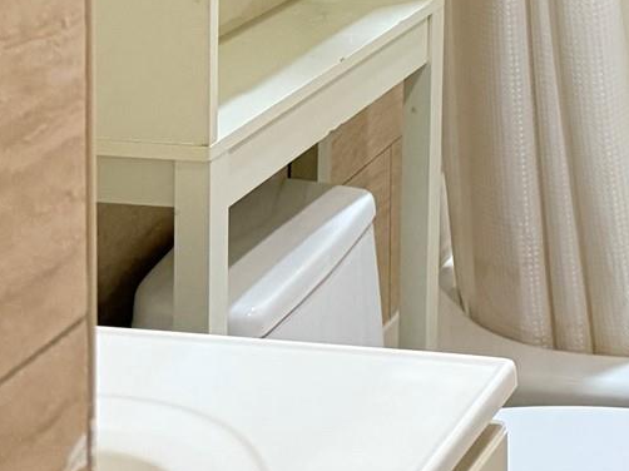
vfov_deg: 13.0
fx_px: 1780
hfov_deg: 18.3
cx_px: 873
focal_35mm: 98
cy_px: -476
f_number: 1.78
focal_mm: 6.76
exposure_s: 1/60
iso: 640
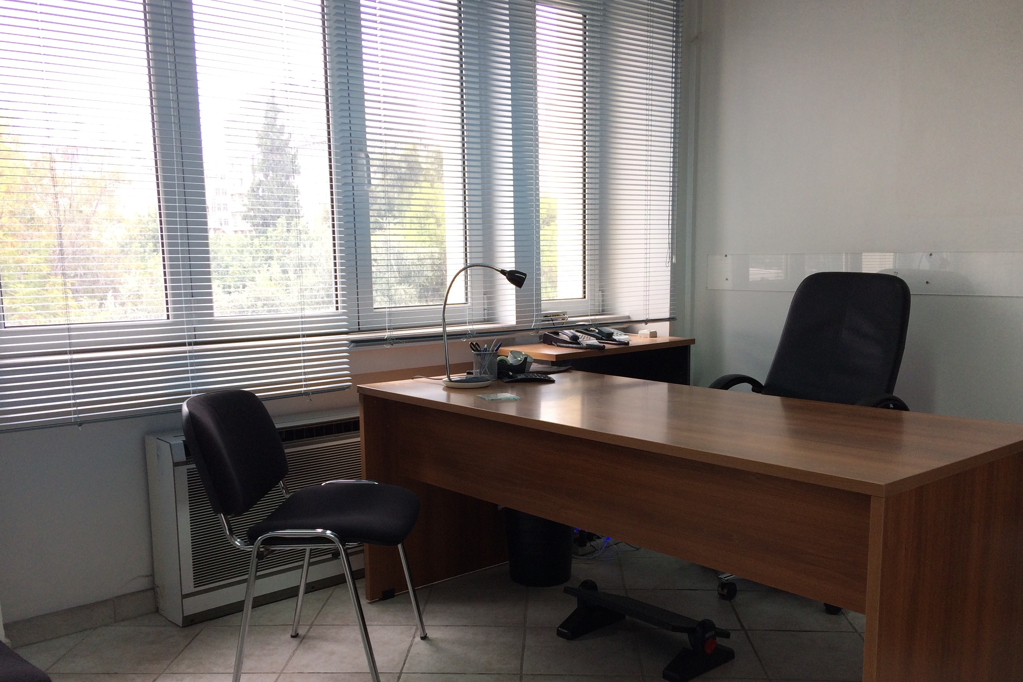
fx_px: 938
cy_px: 411
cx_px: 515
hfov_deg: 57.2
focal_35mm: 33
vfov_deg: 39.8
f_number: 2.2
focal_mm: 4.15
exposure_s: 1/100
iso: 32
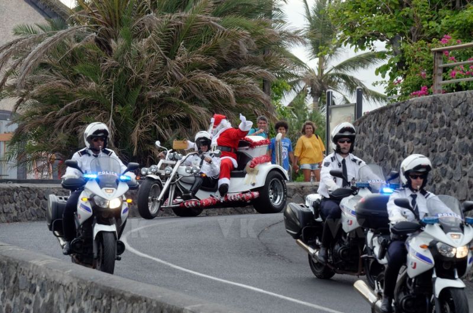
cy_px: 156
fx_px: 3049
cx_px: 236
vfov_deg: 5.9
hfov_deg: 8.9
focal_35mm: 232
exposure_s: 1/320
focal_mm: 155
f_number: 7.1
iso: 500
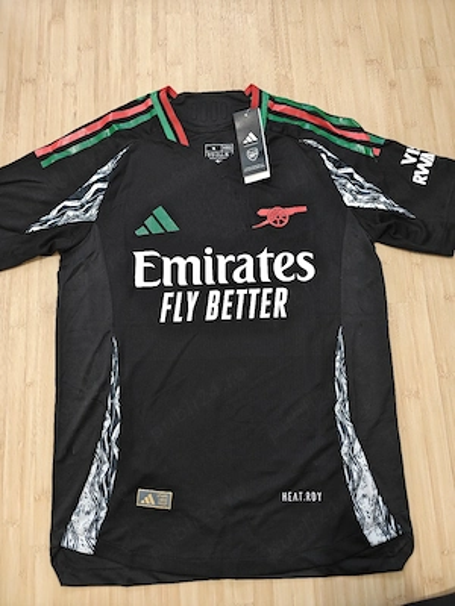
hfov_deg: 58.9
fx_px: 403
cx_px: 228
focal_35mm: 23
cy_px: 303
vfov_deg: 73.9
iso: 1250
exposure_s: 1/60.2
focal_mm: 6.06
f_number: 1.6
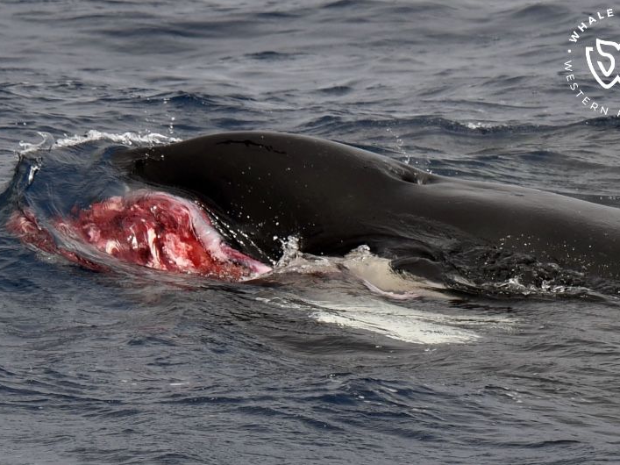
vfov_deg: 2.8
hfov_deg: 3.8
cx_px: 329
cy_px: 233
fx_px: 9348
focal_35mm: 522
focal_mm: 320
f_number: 8
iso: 100
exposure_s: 1/500
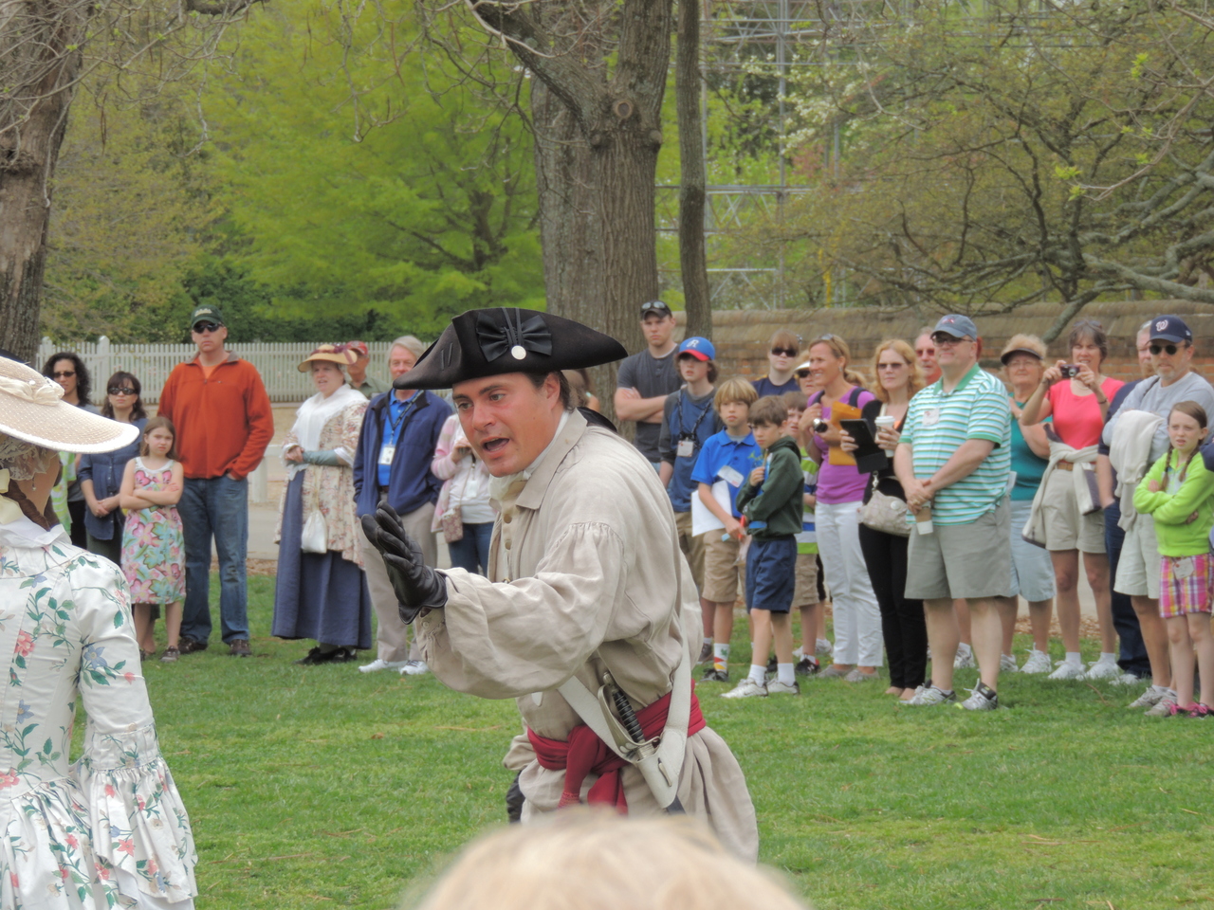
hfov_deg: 12.7
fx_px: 5436
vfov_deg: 9.6
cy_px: 455
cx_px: 607
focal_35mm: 155
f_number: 4.4
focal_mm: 27.6
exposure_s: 1/200
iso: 100
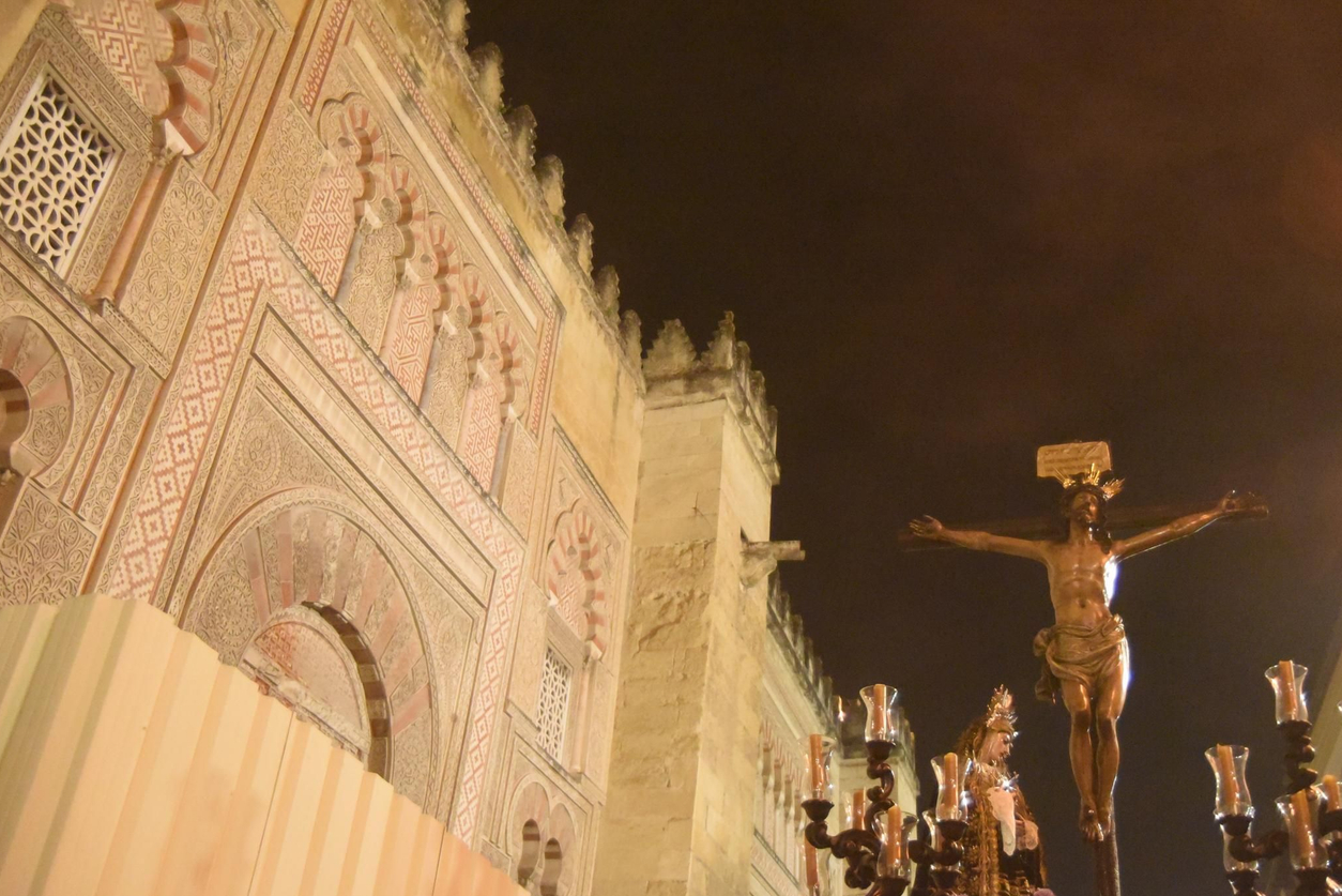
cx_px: 737
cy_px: 413
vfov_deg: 35.9
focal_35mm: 37
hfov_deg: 51.8
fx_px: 1380
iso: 12800
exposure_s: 1/200
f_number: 4.5
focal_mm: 29
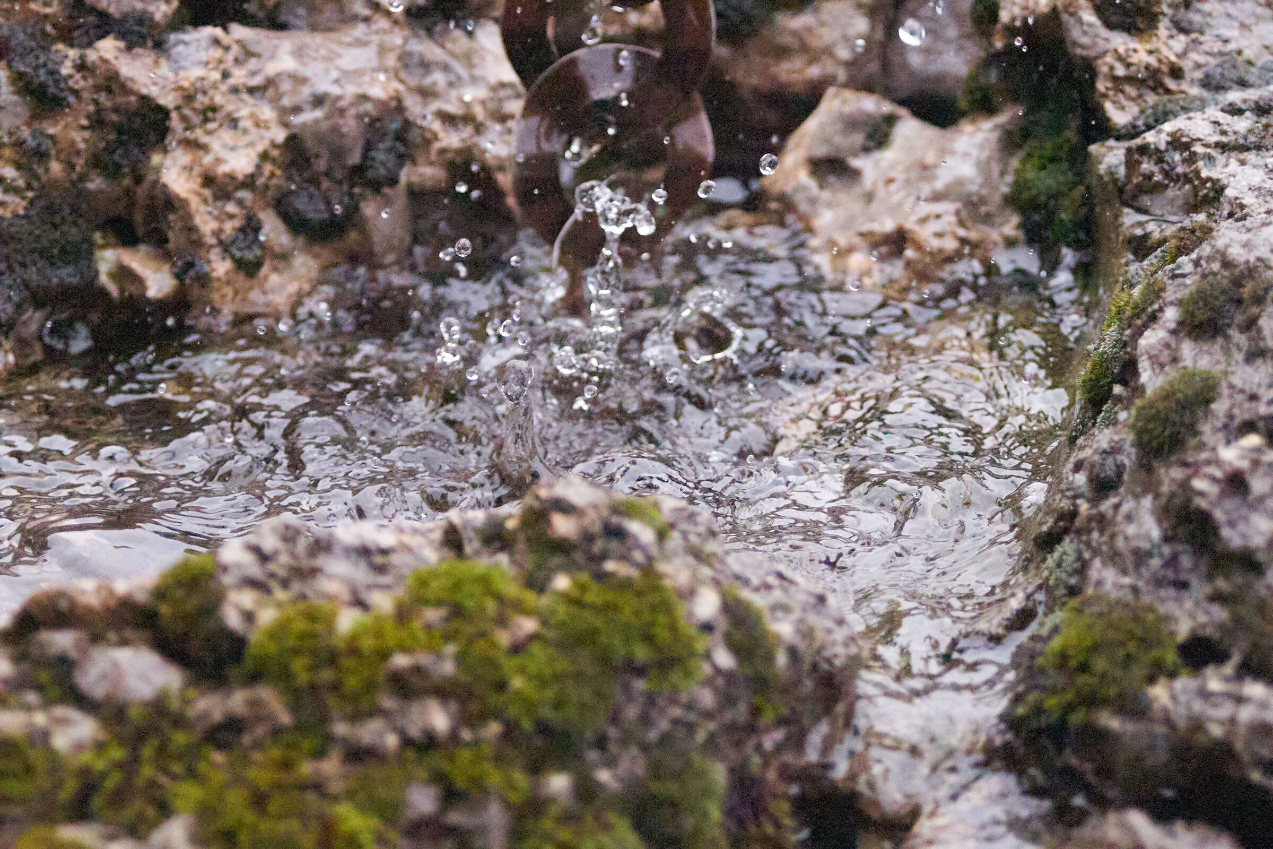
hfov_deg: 17.1
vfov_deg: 11.4
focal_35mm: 120
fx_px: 4243
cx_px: 636
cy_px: 424
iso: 25600
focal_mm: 80
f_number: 5.6
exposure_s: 1/2500
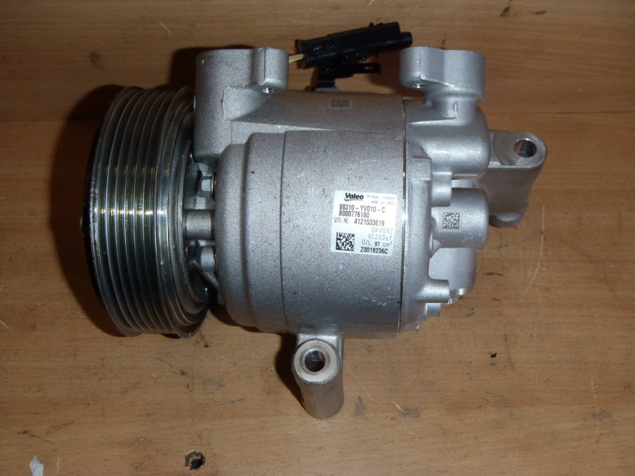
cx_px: 318
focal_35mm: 38
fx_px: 697
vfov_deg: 37.7
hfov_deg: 49.0
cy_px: 238
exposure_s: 1/40
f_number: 4.6
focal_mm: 6.83
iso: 100
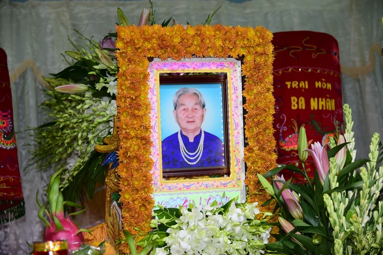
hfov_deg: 30.9
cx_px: 192
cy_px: 128
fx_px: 692
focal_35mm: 65
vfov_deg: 20.9
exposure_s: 1/80
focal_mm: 65
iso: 320
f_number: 4
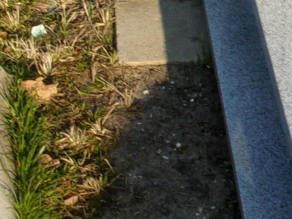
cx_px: 462
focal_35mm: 170
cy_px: 0
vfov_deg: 8.7
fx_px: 1434
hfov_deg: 11.1
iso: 80
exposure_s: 1/42
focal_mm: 7.8
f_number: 12.5
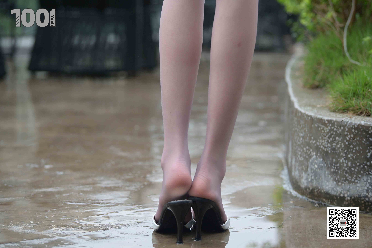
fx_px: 982
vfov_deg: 14.4
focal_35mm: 95
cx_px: 186
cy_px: 124
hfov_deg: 21.5
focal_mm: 95
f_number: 3.5
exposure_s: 1/250
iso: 1250
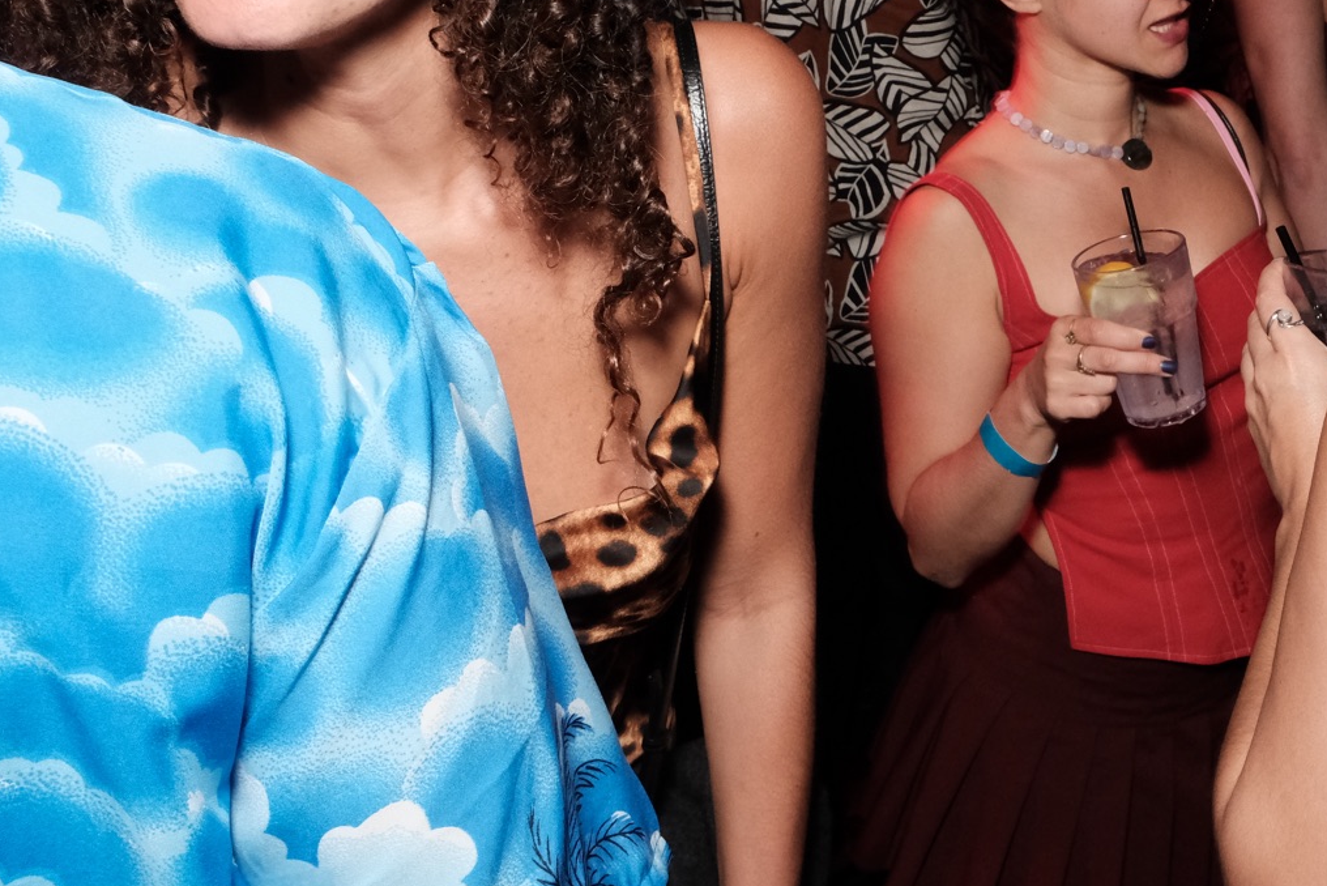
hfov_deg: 37.3
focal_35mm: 51
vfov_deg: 26.2
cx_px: 1095
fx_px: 1880
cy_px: 216
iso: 2500
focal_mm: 18
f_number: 11
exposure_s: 1/30
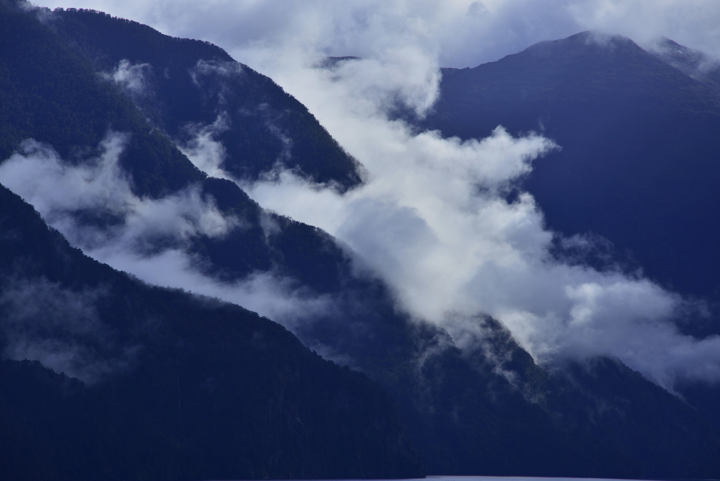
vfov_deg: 5.5
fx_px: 5002
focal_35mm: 250
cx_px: 360
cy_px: 240
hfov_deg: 8.2
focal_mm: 250
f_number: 13
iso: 100
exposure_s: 1/400
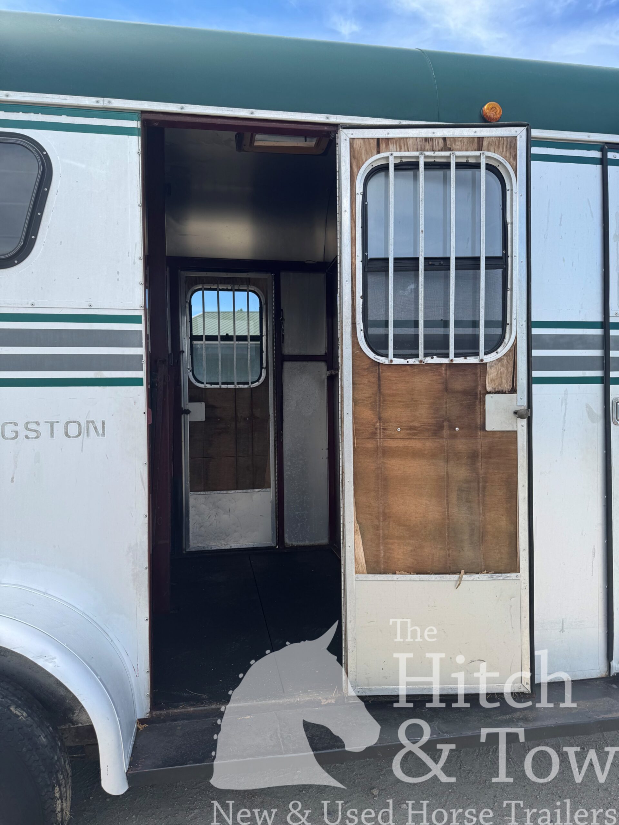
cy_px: 412
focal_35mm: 24
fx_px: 572
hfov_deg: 56.8
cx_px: 310
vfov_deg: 71.6
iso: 80
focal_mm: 6.76
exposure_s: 1/1767
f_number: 1.78
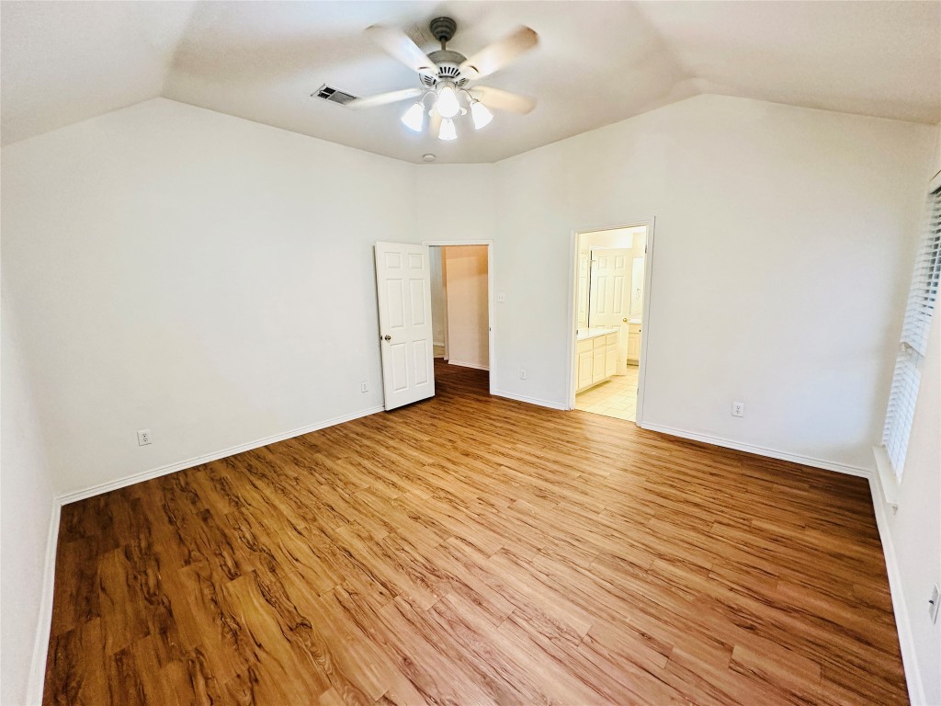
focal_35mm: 14
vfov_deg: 85.7
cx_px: 470
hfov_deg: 102.1
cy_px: 353
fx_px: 381
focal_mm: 2.22
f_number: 2.2
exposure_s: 1/120
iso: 320
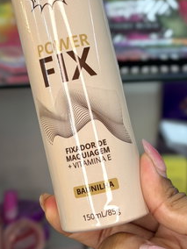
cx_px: 67
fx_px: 648
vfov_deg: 21.6
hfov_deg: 16.4
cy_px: 64
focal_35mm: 90
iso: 50
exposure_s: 1/122
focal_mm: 6.76
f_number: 1.78
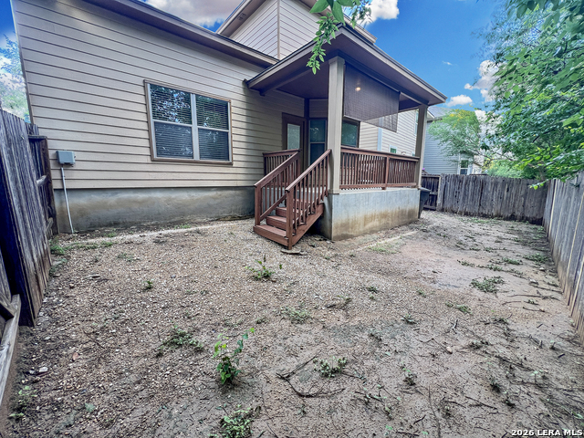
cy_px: 219
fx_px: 219
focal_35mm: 13
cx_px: 292
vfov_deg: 89.9
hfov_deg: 106.2
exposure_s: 1/150
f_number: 1.8
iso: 32
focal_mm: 1.57
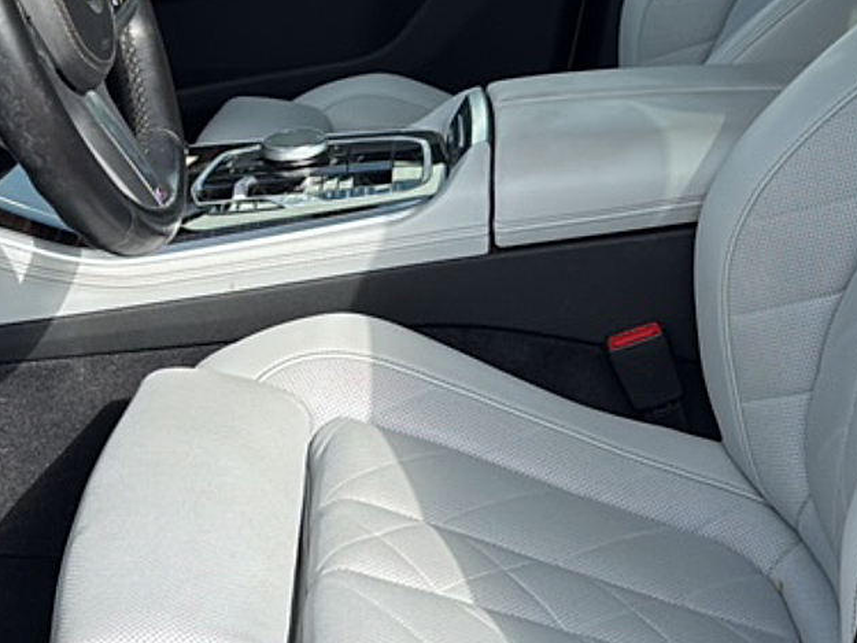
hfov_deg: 30.1
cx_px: 304
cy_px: -48
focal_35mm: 64
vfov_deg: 21.8
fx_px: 1585
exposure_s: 1/2000
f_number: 1.78
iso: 80
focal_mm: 6.76
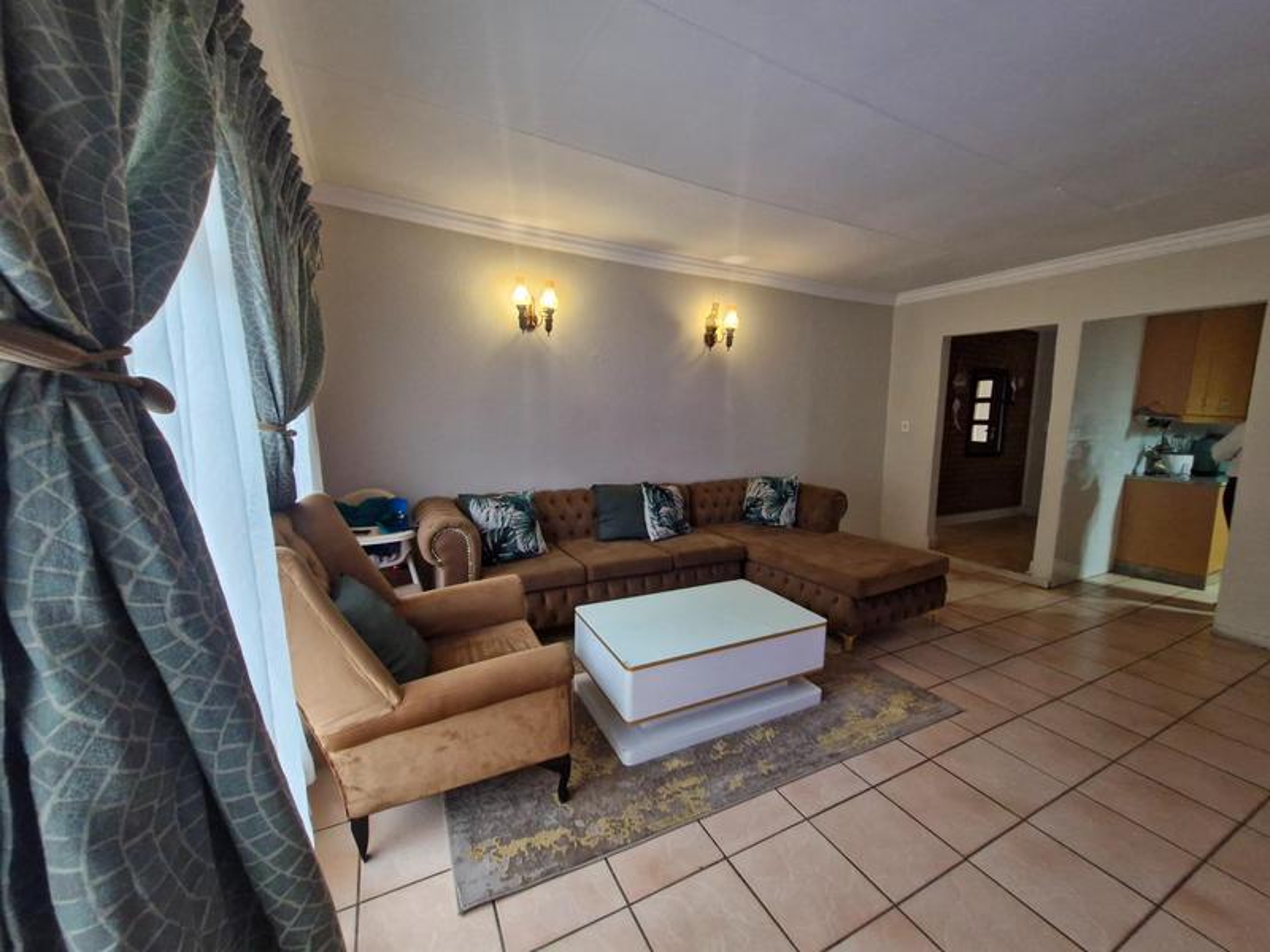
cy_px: 476
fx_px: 477
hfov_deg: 106.2
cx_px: 635
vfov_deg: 89.9
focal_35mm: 13
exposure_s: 1/50
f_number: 2.2
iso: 250
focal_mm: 1.74
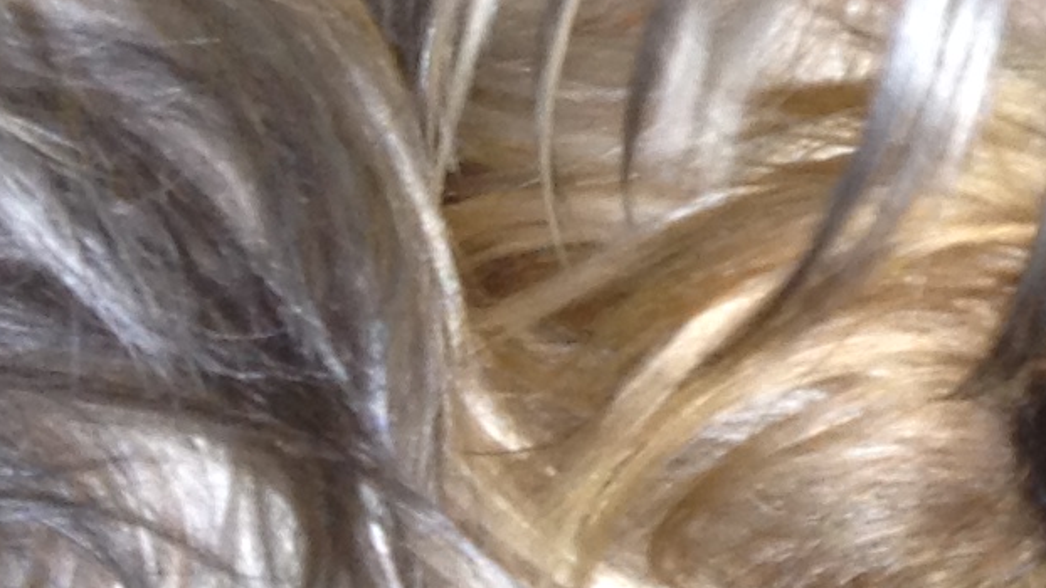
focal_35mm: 200
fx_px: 5548
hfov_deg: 10.0
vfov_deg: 5.9
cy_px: -524
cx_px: 2107
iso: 100
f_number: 2.4
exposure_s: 1/16
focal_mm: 4.28
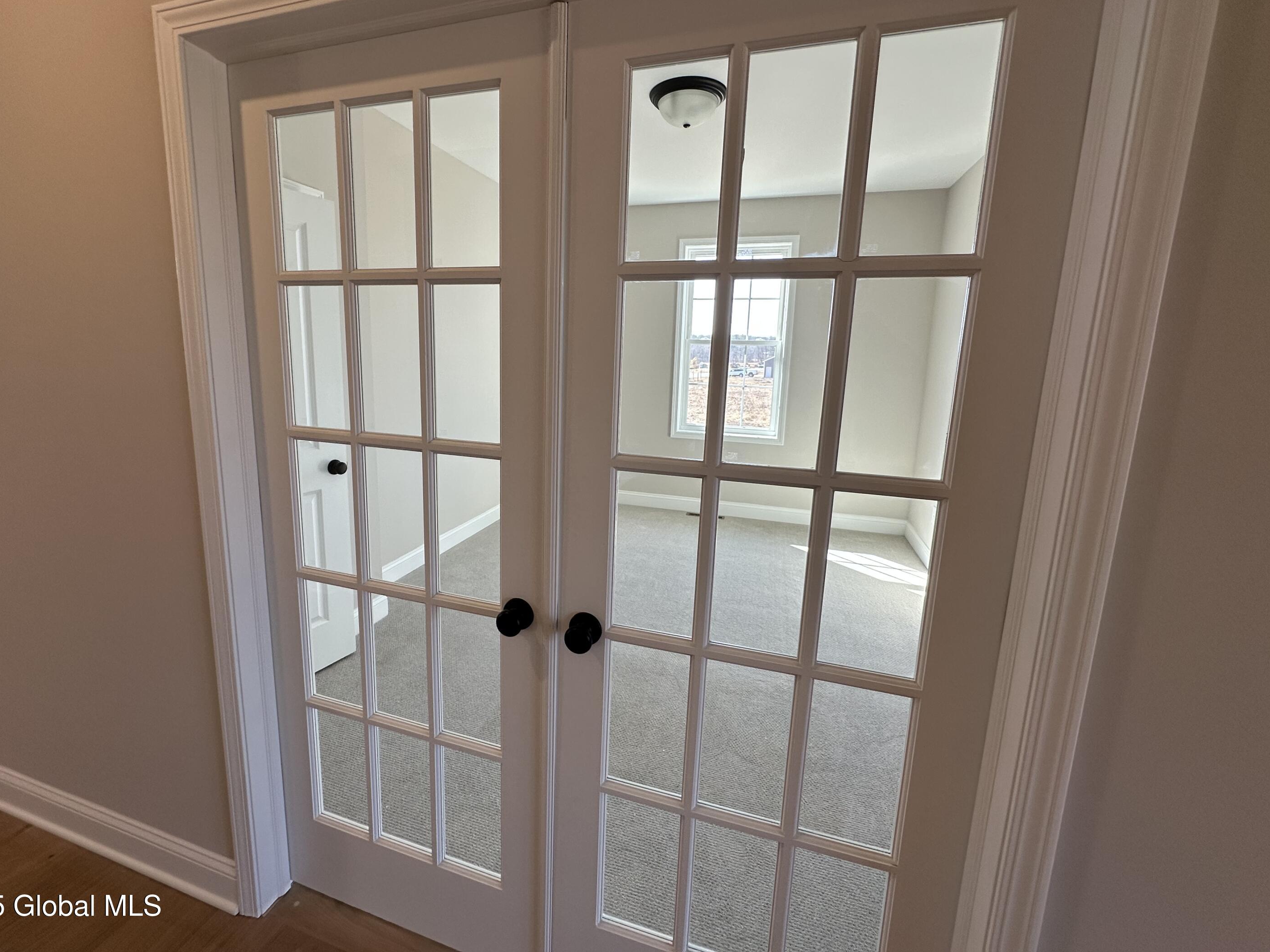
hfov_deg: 98.1
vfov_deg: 81.6
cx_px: 598
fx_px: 550
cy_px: 442
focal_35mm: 15
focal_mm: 2.22
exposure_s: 1/120
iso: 80
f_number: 2.2
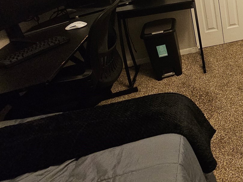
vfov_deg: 37.8
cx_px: 303
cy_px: -4
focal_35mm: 33
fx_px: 232
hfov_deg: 38.1
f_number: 2.2
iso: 640
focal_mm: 2.2
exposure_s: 1/30
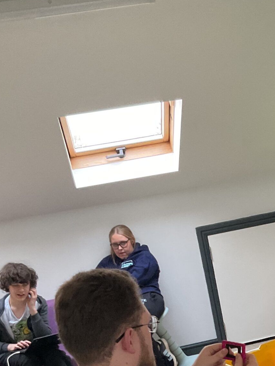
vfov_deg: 28.1
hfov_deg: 21.9
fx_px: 688
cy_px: 361
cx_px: 262
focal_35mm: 65
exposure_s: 1/60
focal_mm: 3
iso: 200
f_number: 1.8
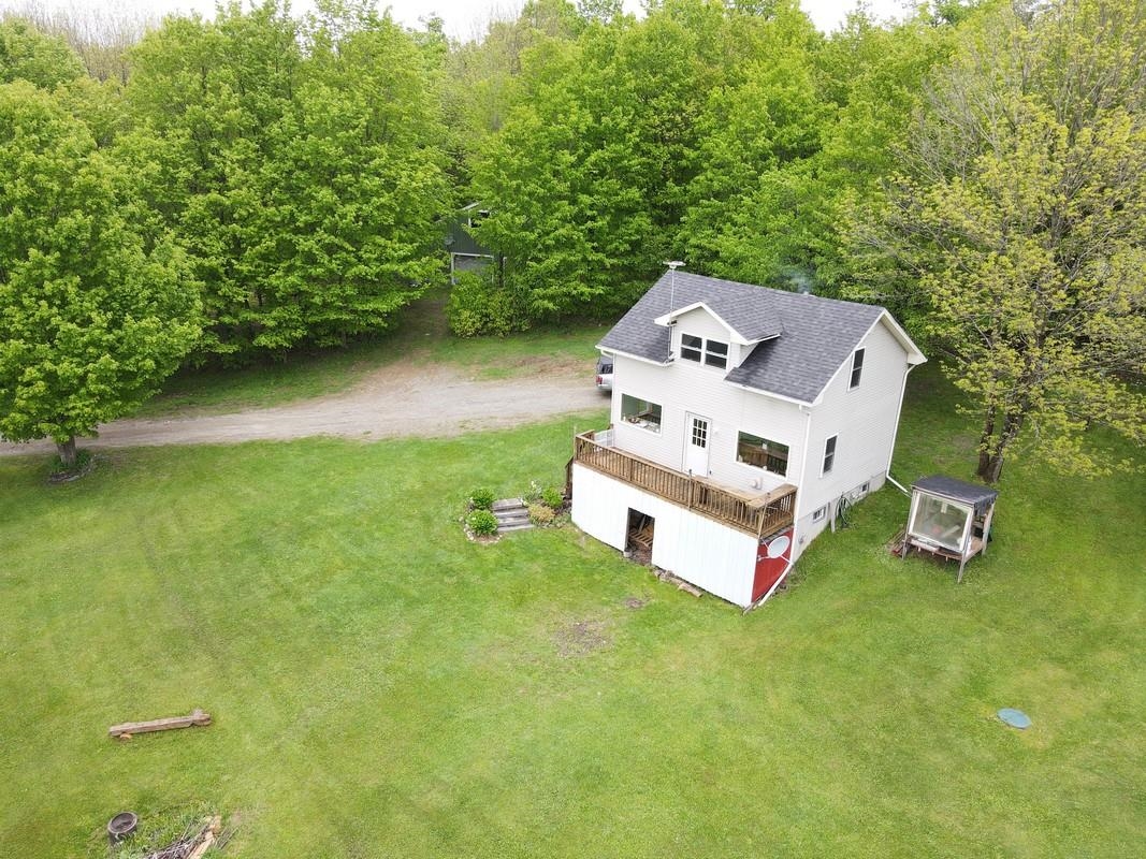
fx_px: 794
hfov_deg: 71.6
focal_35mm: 24
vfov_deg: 56.8
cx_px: 573
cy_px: 430
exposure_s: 1/90
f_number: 2.8
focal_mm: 4.5
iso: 100
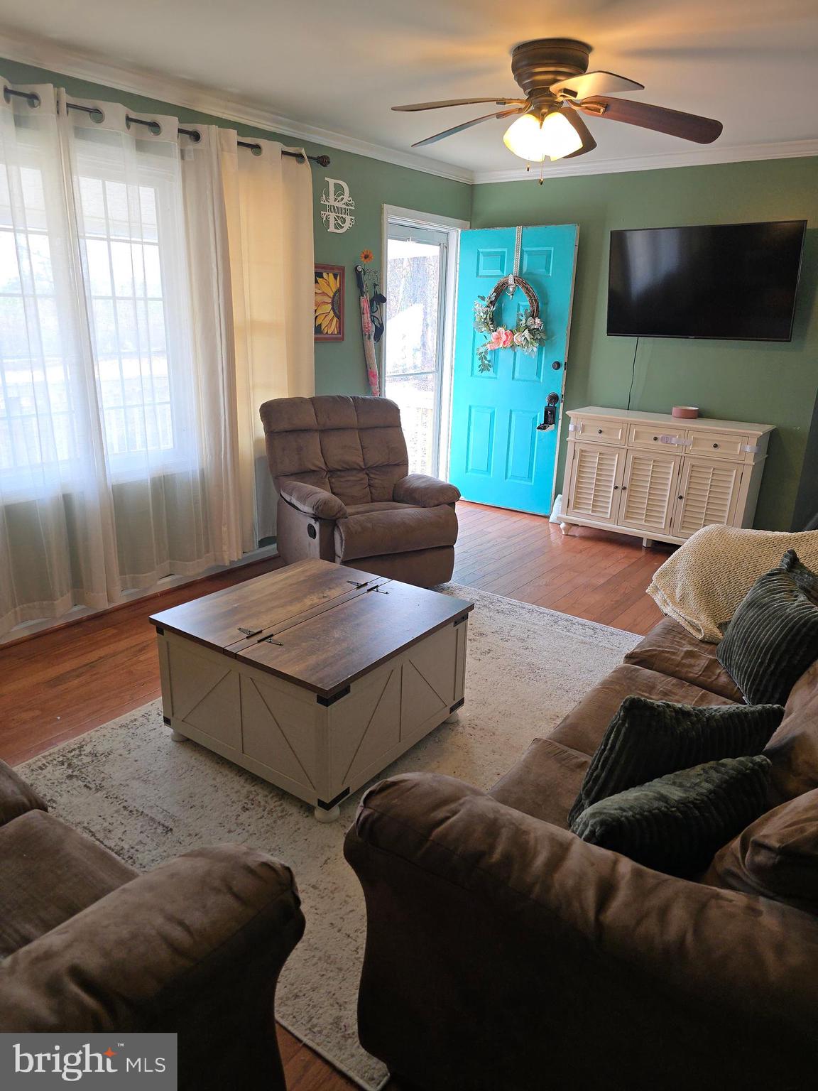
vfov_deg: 73.9
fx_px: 725
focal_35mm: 23
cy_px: 546
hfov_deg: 58.9
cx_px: 409
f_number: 1.7
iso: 100
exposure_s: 1/120
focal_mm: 6.3
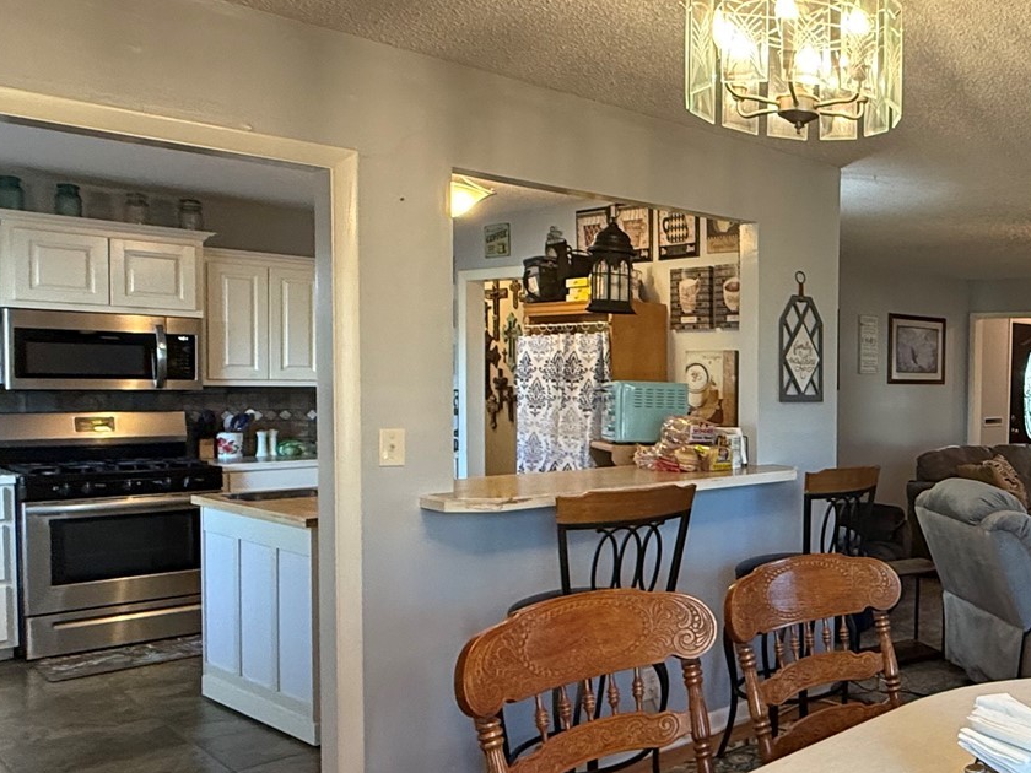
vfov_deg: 44.1
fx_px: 953
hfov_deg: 46.7
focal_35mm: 32
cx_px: 1047
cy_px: 422
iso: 400
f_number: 2.2
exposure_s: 1/60
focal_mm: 2.22
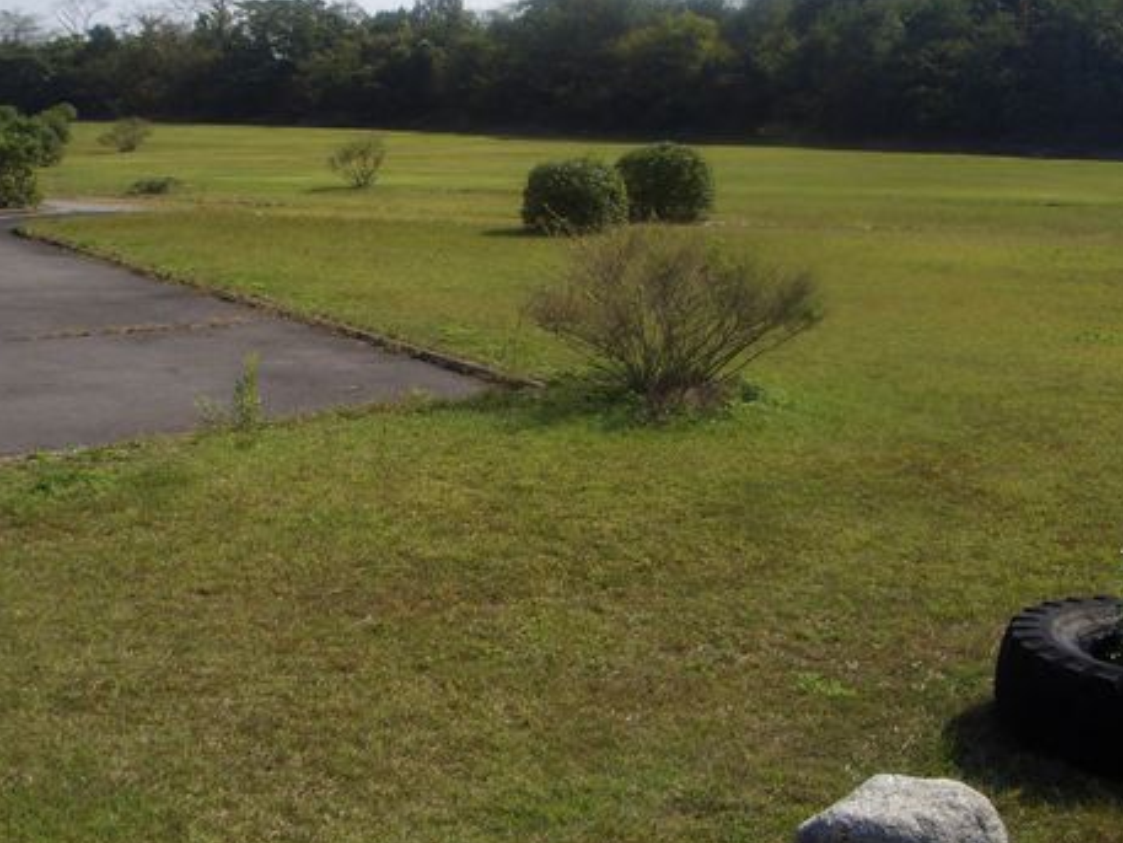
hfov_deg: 38.7
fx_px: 1590
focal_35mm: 49
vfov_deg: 29.6
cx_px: 430
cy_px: 324
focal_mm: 5.8
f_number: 4.3
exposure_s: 1/500
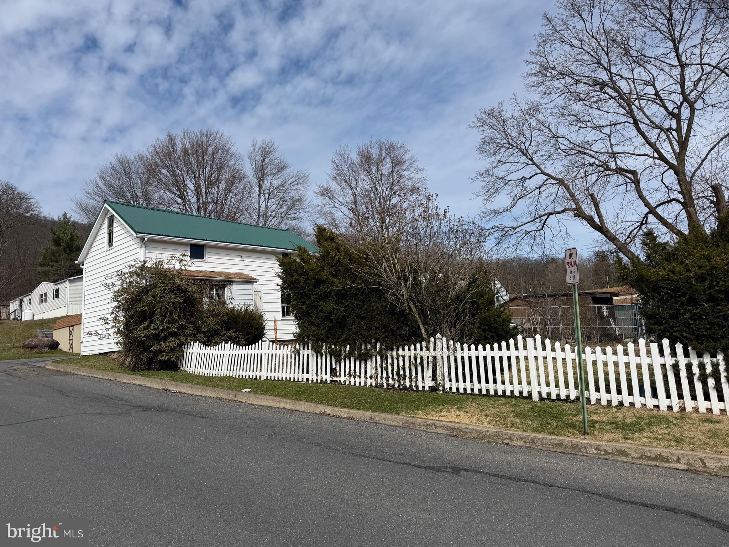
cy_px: 274
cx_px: 364
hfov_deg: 71.6
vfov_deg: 56.8
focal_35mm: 24
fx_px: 505
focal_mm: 6.76
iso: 80
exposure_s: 1/7353
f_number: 1.78
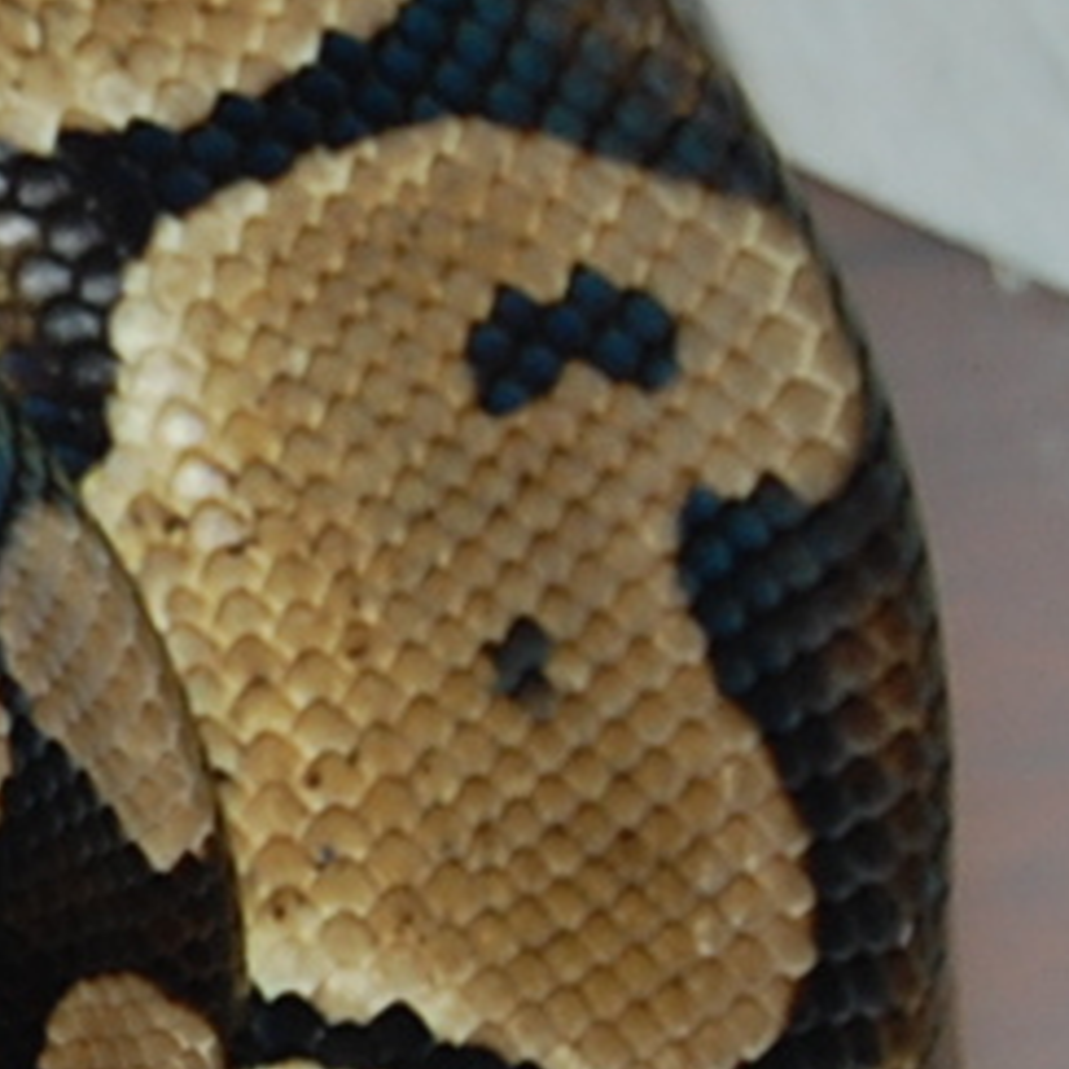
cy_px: 903
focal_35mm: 353
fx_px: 12320
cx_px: -1625
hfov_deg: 4.8
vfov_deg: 5.0
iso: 400
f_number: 5.3
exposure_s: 1/60
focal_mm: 45
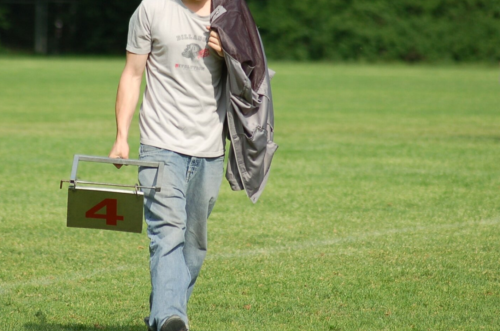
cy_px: 79
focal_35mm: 455
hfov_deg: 4.5
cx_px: 199
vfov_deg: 3.0
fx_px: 6305
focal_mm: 195
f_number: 5
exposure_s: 1/1000
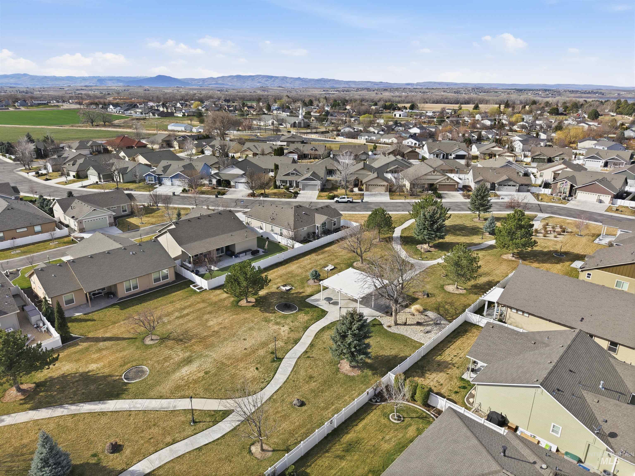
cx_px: 318
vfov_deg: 56.8
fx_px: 440
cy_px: 238
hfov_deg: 71.6
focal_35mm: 24
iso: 160
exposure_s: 1/3200
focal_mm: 8.7
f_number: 1.8
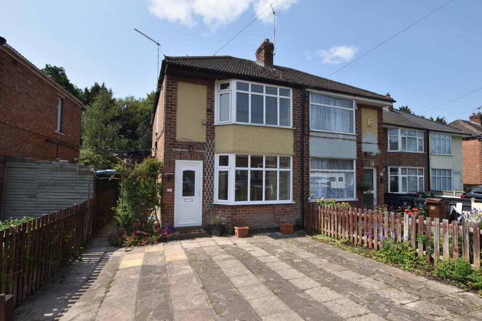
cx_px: 241
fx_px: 241
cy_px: 160
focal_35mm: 18
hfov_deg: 90.0
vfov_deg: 67.4
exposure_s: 1/250
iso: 100
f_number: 8
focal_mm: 12
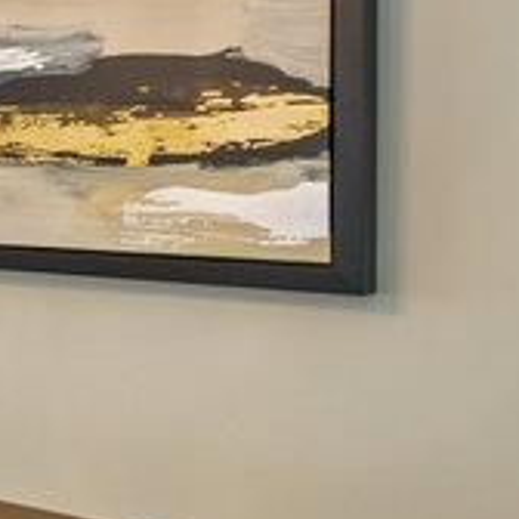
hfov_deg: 15.0
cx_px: -658
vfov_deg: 21.3
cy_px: 159
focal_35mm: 81
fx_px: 1374
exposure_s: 1/10
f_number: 5.6
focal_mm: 16
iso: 5000
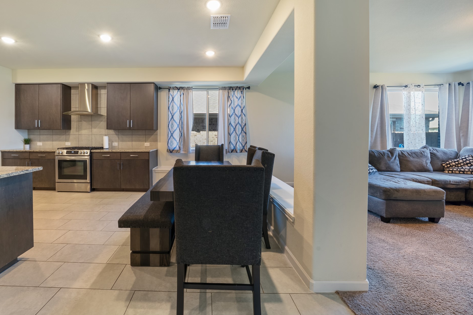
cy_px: 139
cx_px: 200
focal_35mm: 14
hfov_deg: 103.4
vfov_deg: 80.9
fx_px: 184
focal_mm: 12
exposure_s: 1
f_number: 11
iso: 100
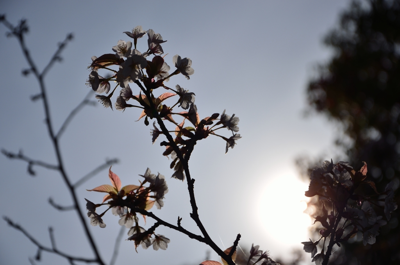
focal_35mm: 105
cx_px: 200
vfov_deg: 13.0
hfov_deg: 19.5
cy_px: 132
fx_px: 1164
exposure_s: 1/5000
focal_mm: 70
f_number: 5.6
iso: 100
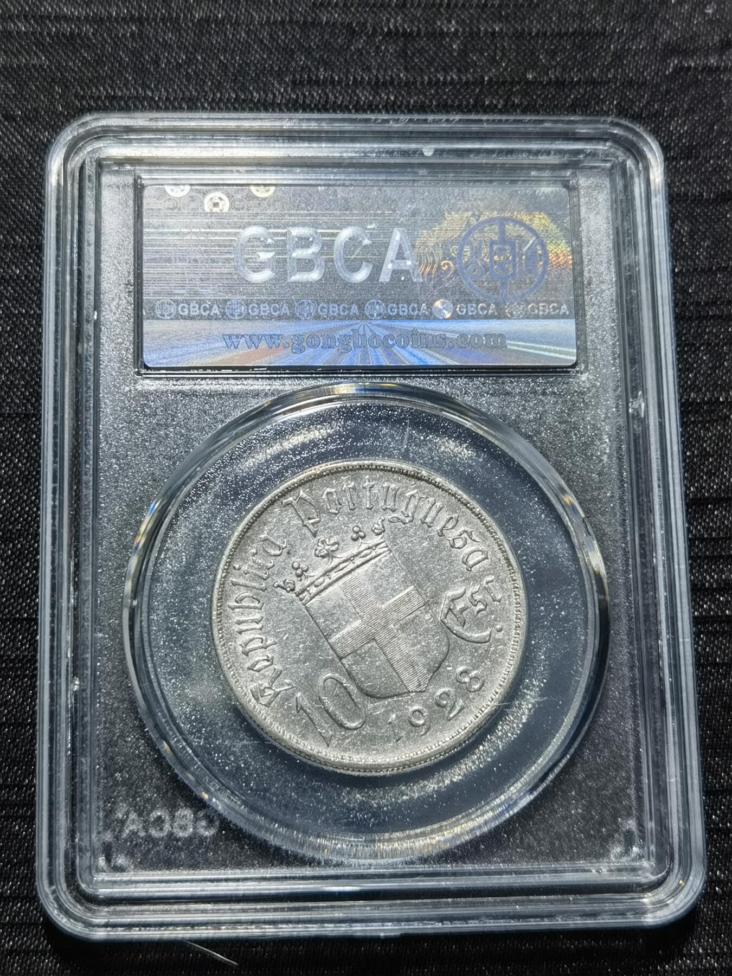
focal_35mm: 63
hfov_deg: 23.3
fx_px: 1776
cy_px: 488
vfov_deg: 30.7
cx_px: 366
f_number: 1.9
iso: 64
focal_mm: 6.67
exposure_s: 1/100
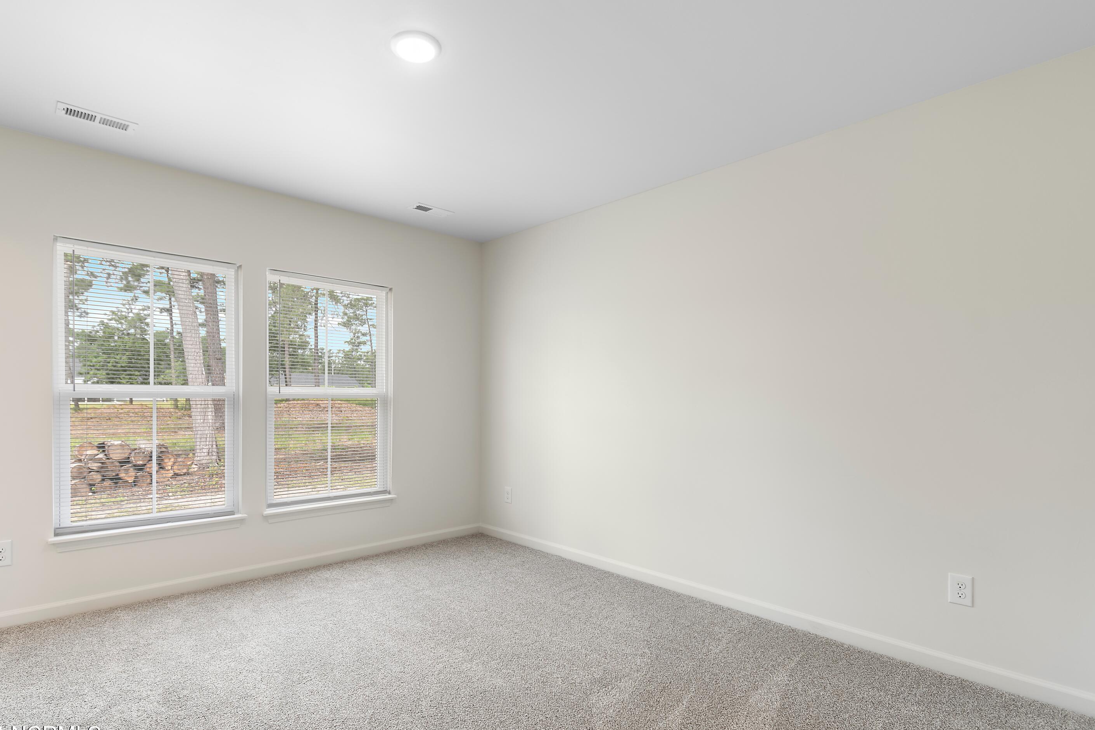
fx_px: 517
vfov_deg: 70.4
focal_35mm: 17
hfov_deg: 93.2
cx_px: 520
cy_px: 382
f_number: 4.8
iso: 100
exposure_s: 1/6
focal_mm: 11
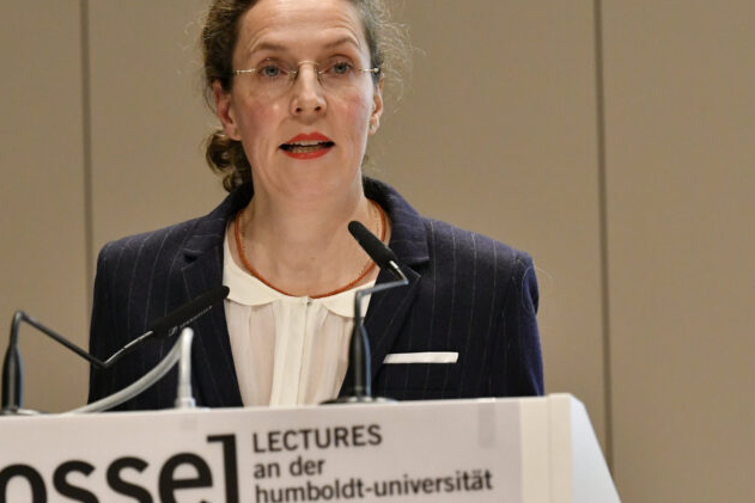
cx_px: 183
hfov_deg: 5.1
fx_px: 8428
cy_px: 295
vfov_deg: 3.4
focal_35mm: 402
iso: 3200
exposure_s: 1/320
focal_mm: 165
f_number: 4
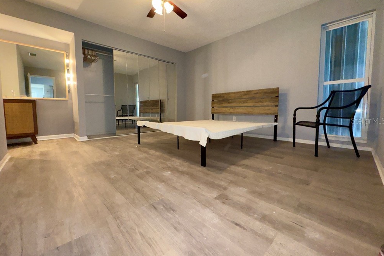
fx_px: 160
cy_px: 120
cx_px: 190
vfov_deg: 77.3
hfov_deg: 100.4
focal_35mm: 15
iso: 1000
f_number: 2.2
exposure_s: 1/60
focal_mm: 2.22
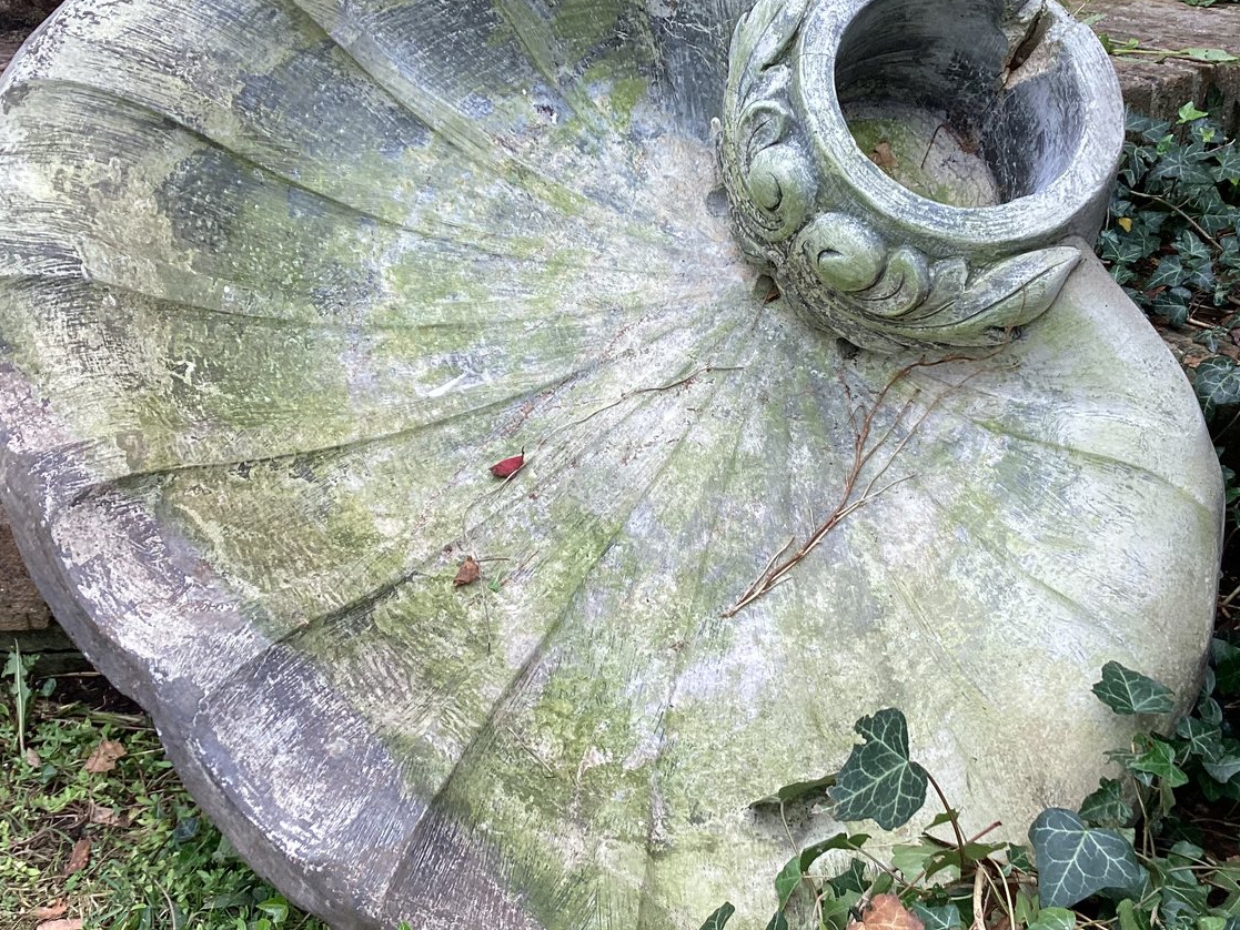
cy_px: 423
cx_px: 687
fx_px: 1505
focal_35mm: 42
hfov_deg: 44.7
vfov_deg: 34.3
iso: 25
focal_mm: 3.3
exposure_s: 1/334
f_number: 2.4
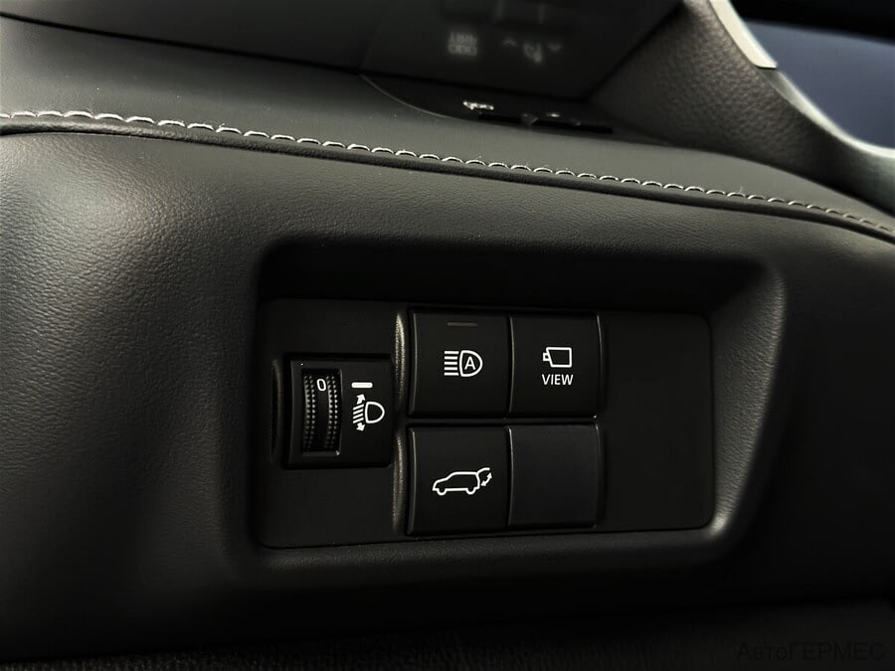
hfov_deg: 39.7
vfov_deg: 30.3
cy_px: 336
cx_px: 448
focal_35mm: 48
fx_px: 1241
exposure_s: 1/25
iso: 500
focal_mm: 6.86
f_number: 1.78
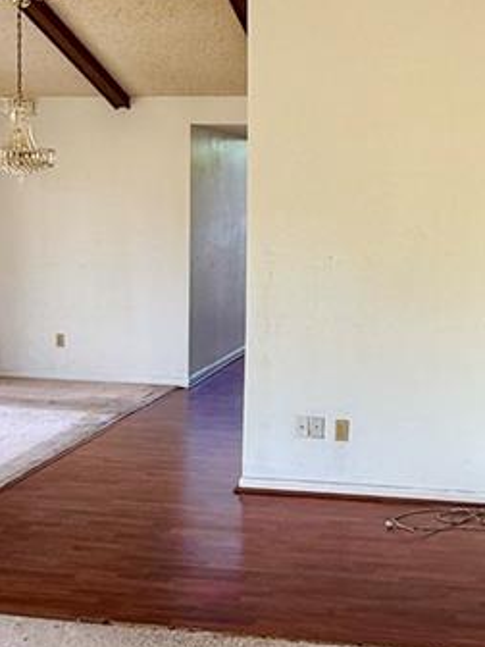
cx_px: 341
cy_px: 256
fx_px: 934
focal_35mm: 50
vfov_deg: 38.0
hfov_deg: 28.8
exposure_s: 1/99
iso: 50
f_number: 2.2
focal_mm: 2.22
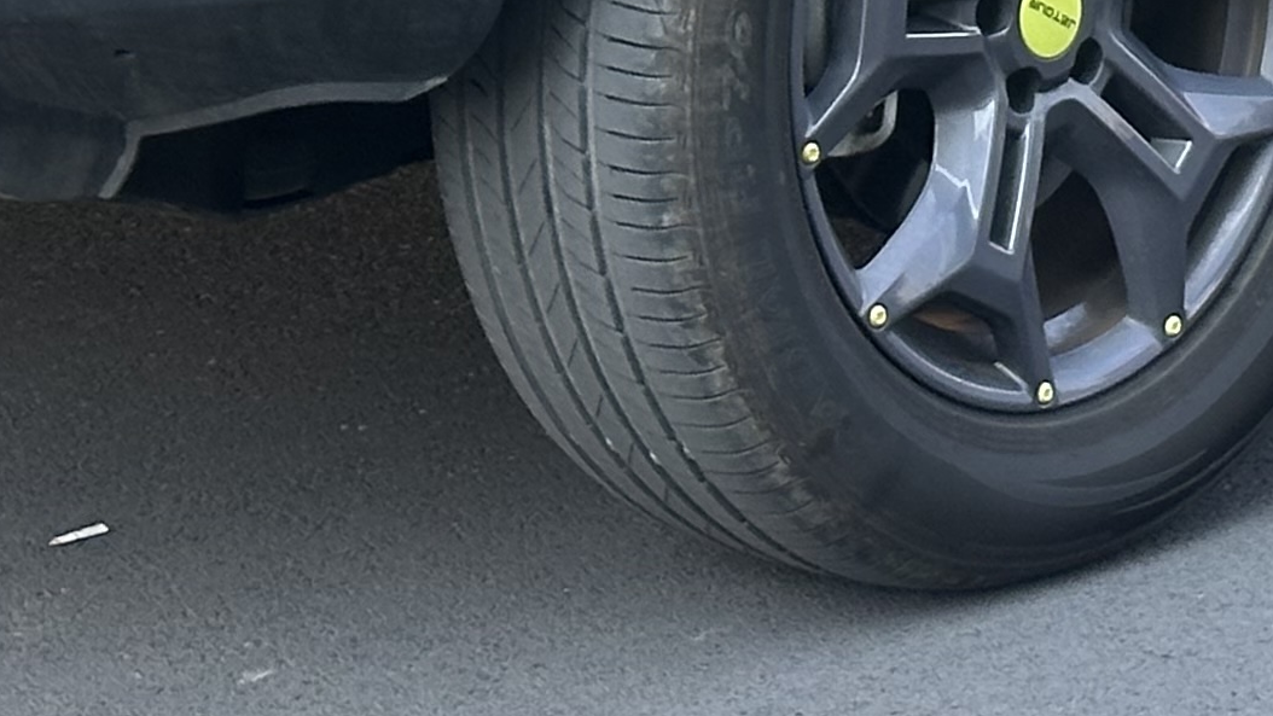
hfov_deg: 10.7
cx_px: 1010
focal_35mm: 200
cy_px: -1064
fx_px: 6751
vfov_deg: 5.8
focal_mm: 6.86
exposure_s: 1/797
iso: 64
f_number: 1.78
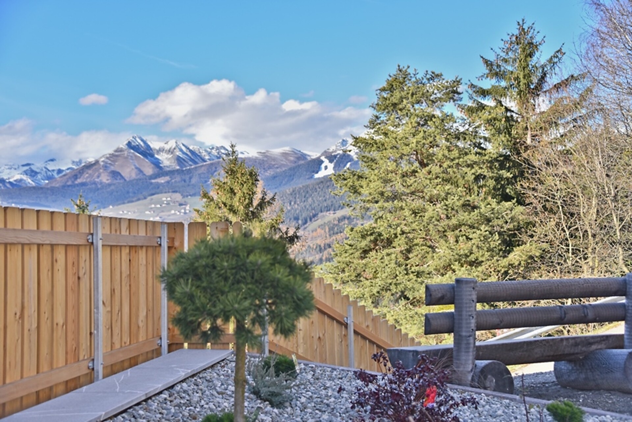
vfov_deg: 24.6
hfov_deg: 36.2
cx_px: 316
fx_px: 966
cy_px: 211
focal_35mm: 55
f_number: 4.5
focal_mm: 55
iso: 320
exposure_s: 1/1000
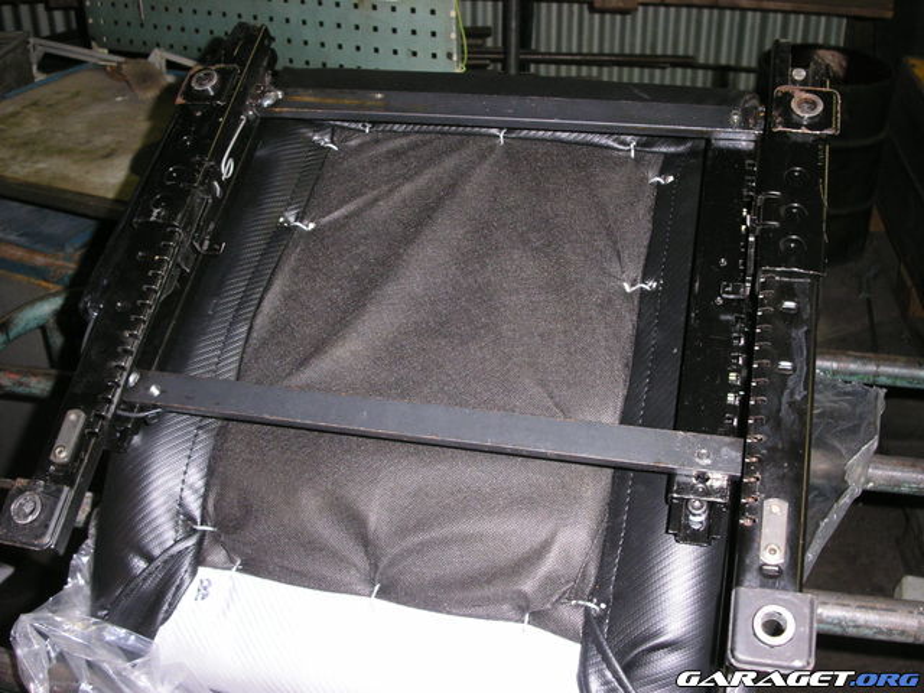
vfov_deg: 37.7
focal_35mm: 38
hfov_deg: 49.0
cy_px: 346
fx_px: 1014
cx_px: 462
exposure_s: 1/45
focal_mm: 7.8
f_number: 2.8
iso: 200
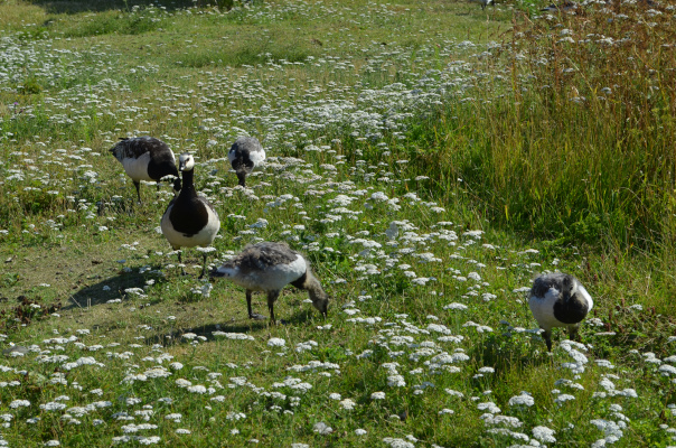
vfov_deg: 16.5
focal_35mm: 82
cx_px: 338
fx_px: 1546
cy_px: 224
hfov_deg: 24.7
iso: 100
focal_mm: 55
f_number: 8
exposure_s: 1/250
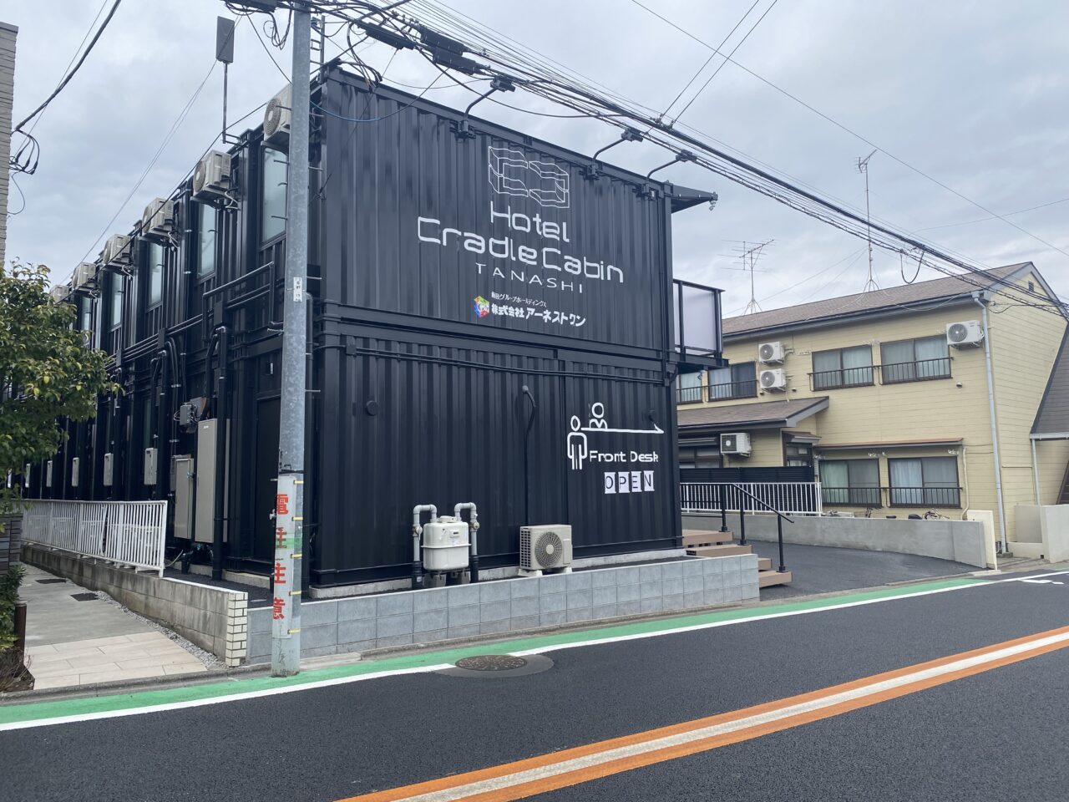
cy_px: 401
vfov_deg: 53.1
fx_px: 803
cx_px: 534
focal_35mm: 26
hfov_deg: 67.3
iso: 32
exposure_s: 1/1316
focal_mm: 4.25
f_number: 1.8
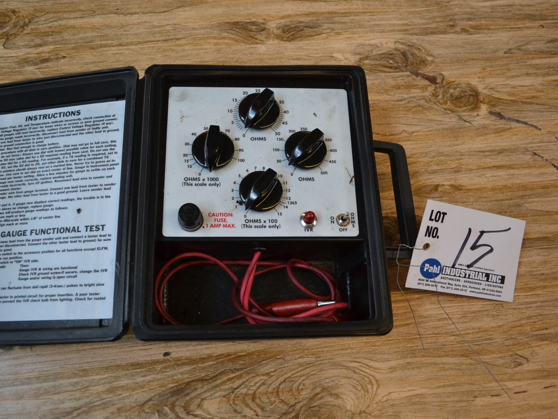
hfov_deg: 55.3
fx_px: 532
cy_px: 210
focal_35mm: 33
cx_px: 252
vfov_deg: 42.9
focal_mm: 20
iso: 2200
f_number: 3.8
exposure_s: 1/500
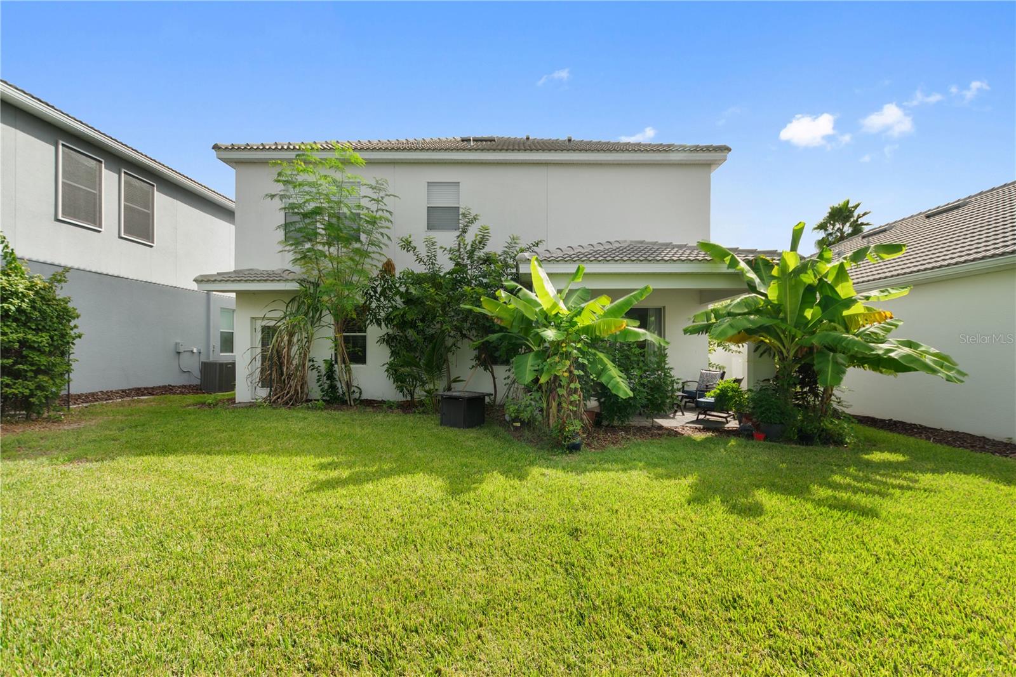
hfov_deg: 100.4
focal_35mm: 15
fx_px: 423
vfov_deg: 77.3
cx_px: 508
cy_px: 338
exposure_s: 1/1250
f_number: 4.5
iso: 100
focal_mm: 10
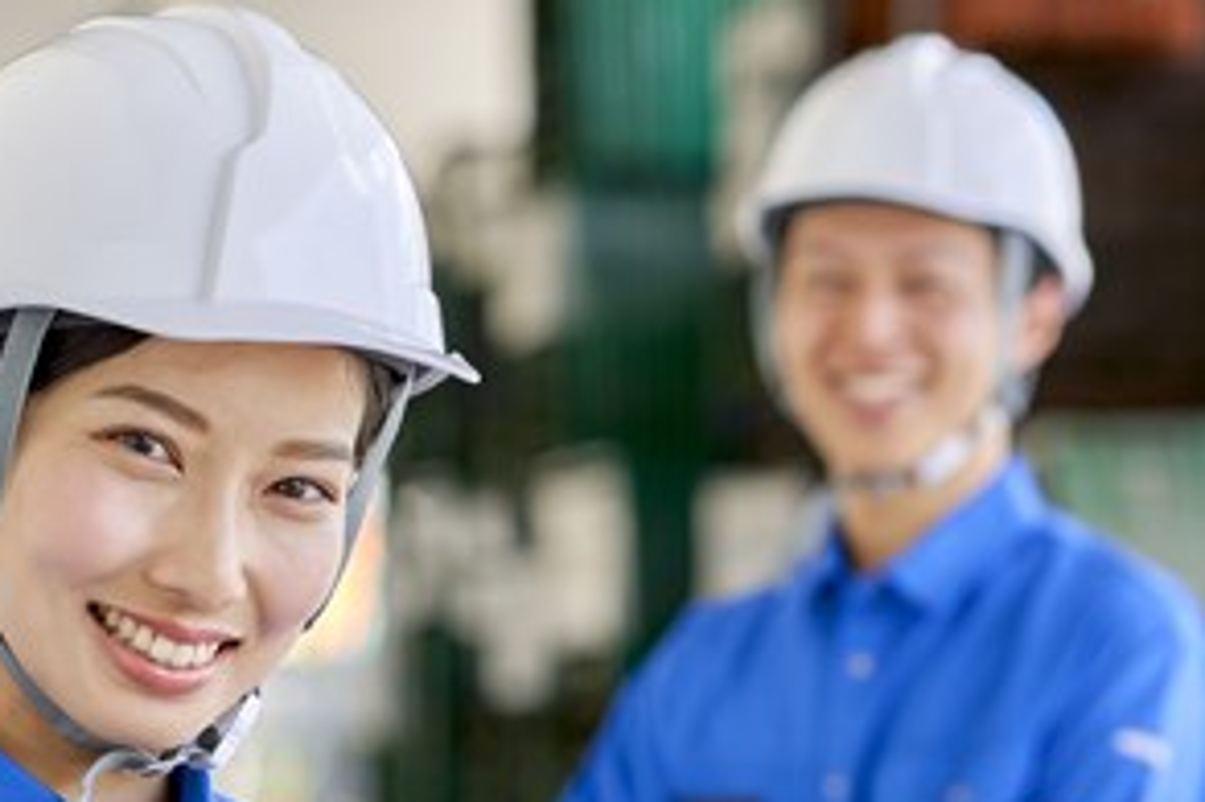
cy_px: 621
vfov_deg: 6.6
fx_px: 6991
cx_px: 465
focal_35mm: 209
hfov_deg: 9.8
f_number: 3.5
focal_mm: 85
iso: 200
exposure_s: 1/250
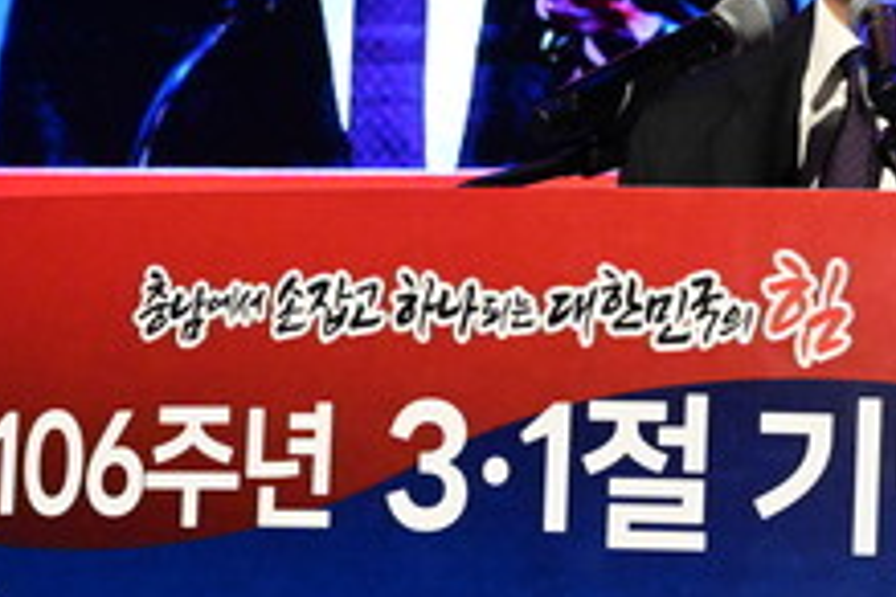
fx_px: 8536
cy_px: 90
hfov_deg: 6.0
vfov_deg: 4.0
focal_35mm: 343
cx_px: 254
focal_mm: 125
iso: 16000
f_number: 14
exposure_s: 1/250
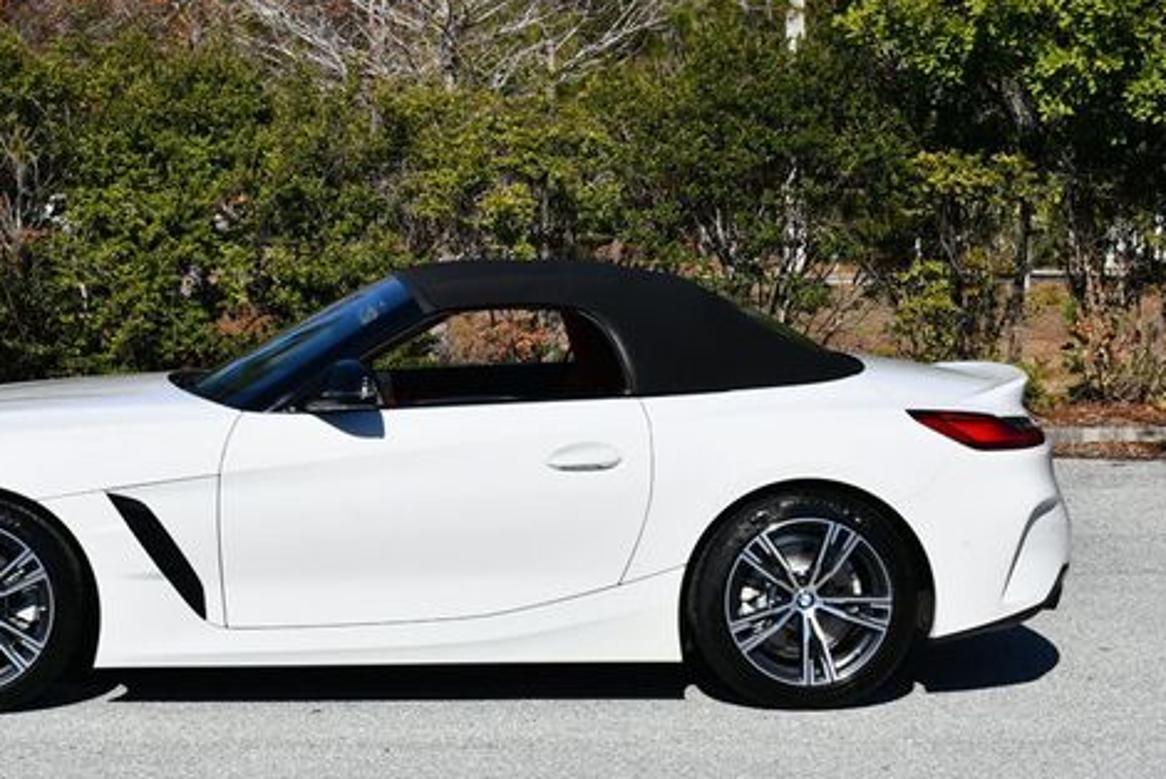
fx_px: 3176
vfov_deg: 14.0
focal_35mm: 98
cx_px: 380
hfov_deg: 20.7
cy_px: 298
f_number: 9
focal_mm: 36
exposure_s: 1/320
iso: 100
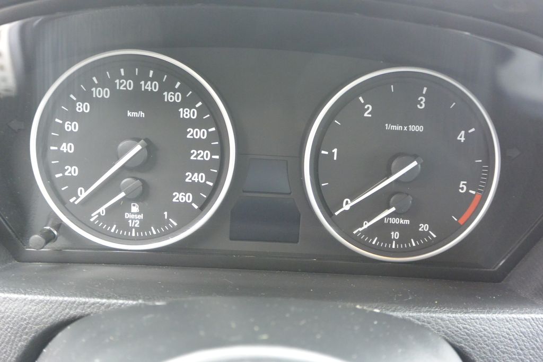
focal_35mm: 31
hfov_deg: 60.3
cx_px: 272
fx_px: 468
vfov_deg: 42.3
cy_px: 181
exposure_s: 1/30
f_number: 3.8
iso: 1400
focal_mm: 11.8
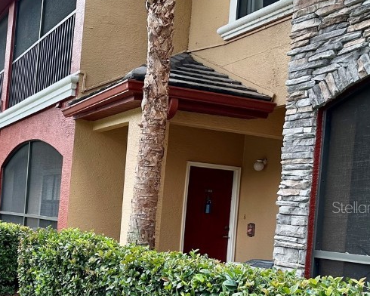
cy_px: 207
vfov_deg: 30.5
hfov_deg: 35.1
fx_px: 537
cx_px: 17
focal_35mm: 49
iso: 80
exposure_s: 1/516
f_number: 1.78
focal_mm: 6.86
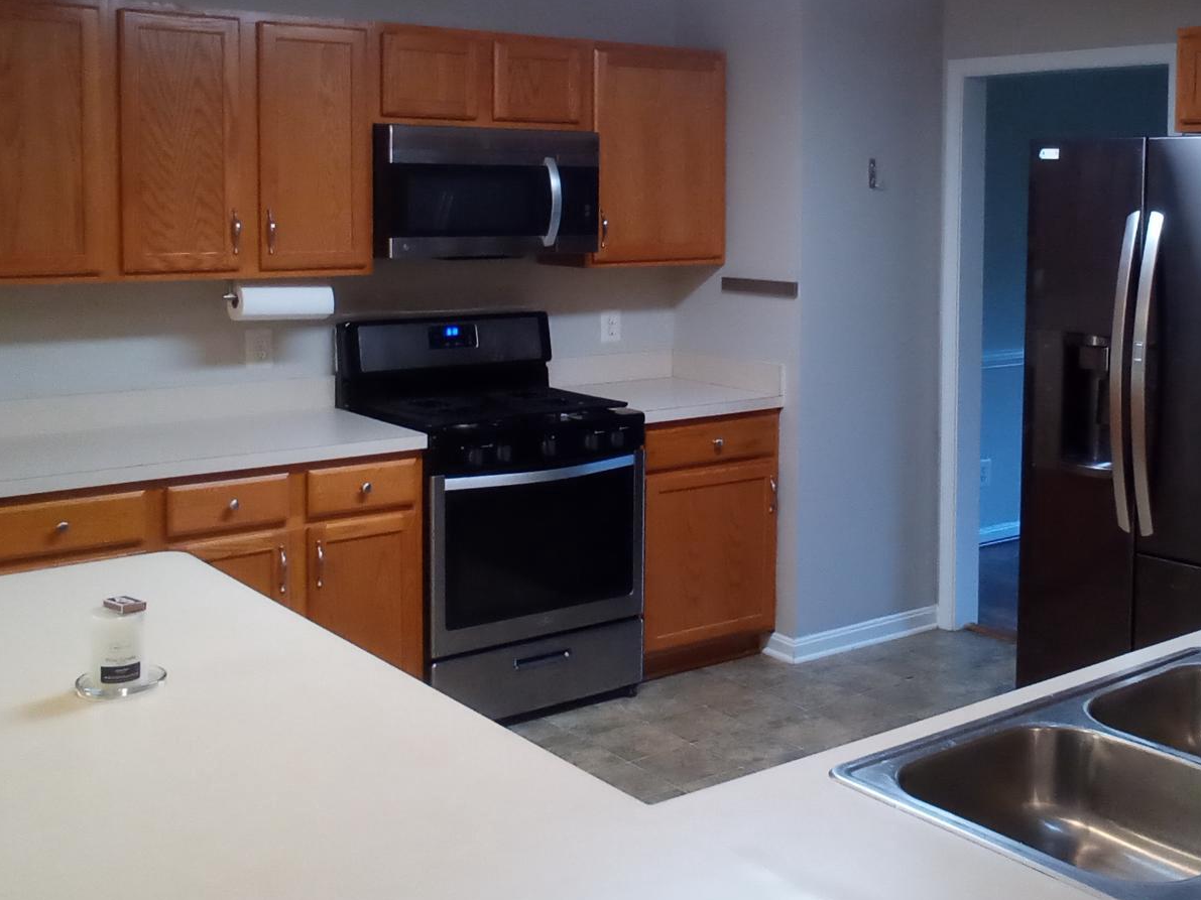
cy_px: 284
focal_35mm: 43
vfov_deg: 33.2
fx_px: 1492
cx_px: 722
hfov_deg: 43.6
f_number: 2.4
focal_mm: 2.05
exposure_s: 1/20
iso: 195
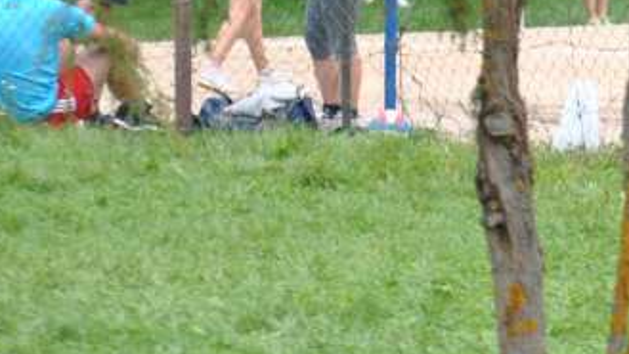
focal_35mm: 337
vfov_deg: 3.6
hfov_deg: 6.3
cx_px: 1057
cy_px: -242
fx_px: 5621
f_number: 4
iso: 400
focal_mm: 55
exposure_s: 1/500
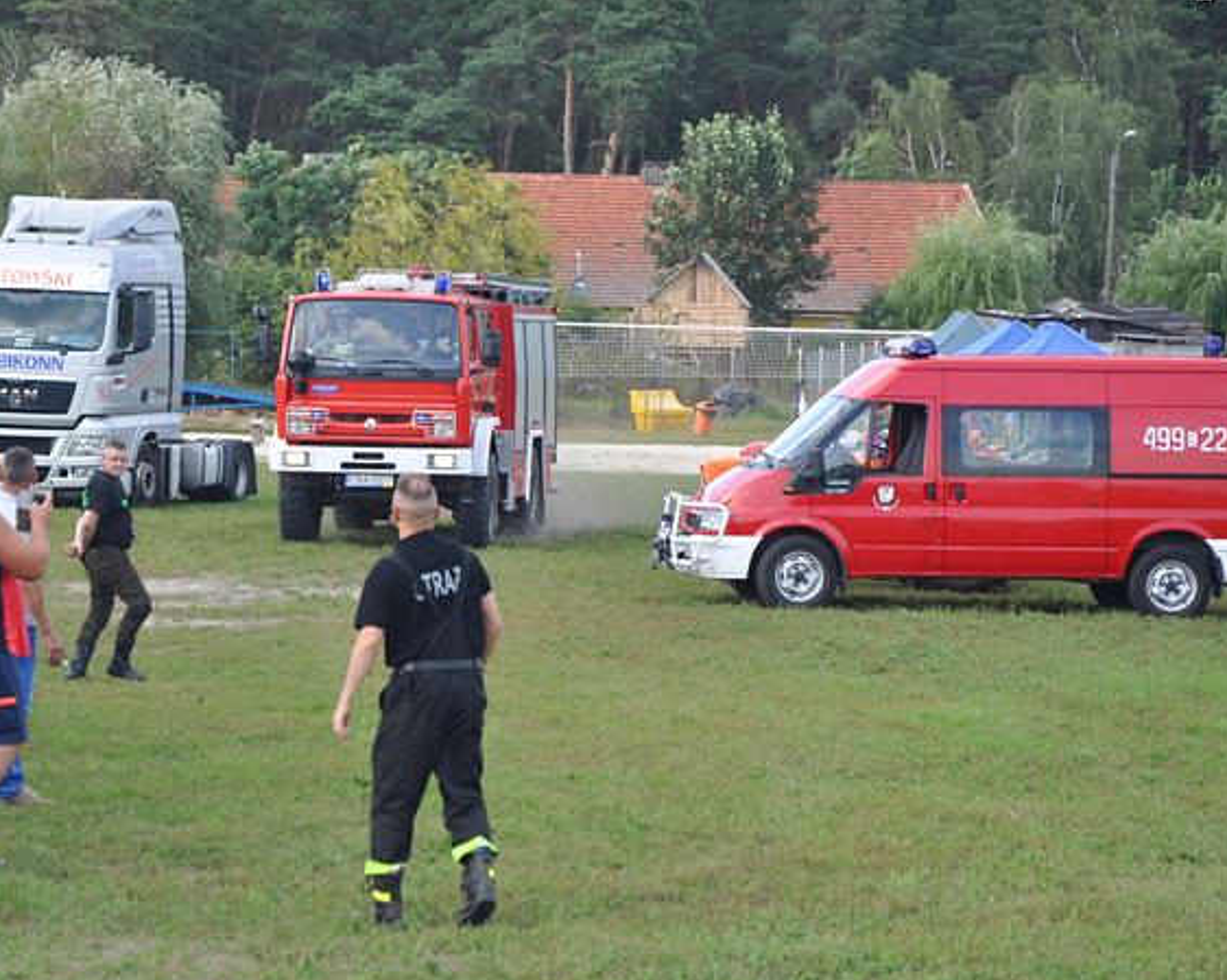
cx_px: 419
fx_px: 5408
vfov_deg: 10.4
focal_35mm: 149
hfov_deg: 12.9
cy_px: 470
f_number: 5.6
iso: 400
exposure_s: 1/500
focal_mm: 70
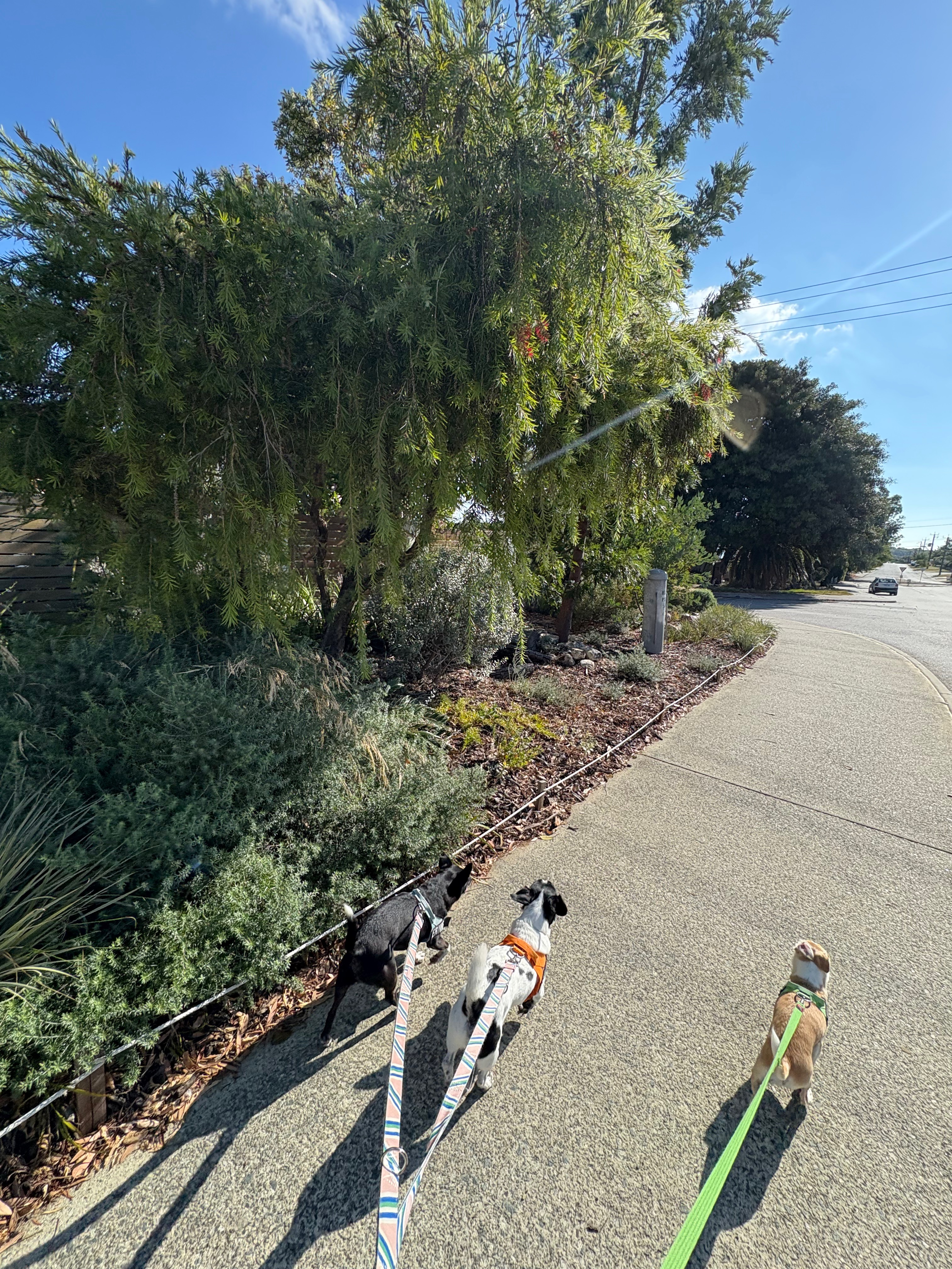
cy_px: 634
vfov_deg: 102.1
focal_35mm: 14
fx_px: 513
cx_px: 476
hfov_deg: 85.7
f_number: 2.2
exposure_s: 1/910
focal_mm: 2.22
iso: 50
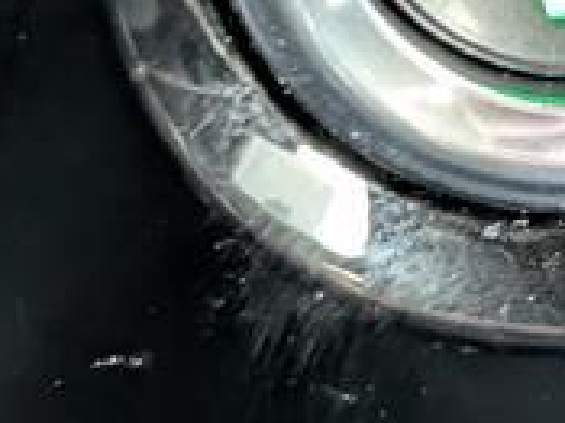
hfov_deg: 10.7
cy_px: -39
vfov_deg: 8.2
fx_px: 2920
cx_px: 788
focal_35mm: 179
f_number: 1.68
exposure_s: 1/50.3
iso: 338
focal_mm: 6.9
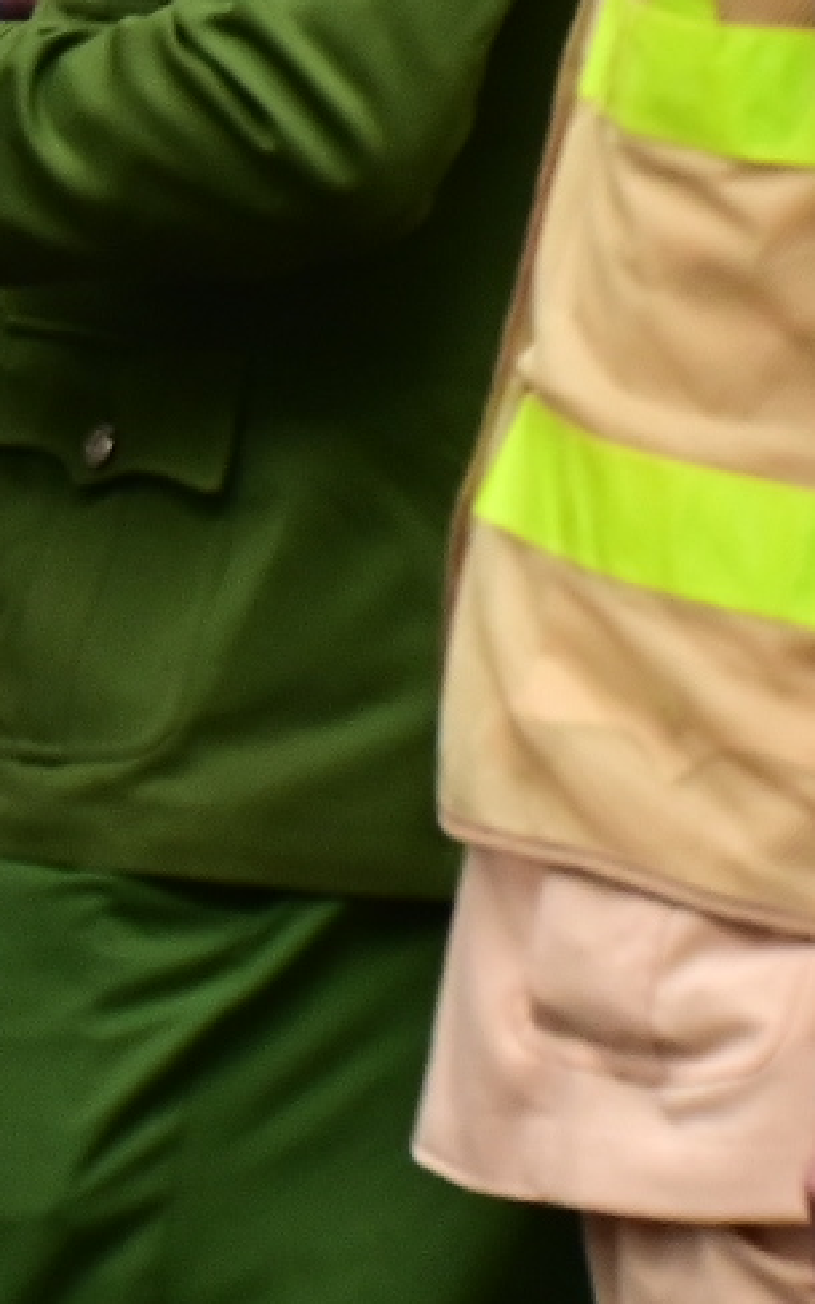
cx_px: -1122
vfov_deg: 3.4
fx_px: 21927
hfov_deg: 2.1
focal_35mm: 617
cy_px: -379
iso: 1000
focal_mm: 100
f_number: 5.6
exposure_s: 1/200
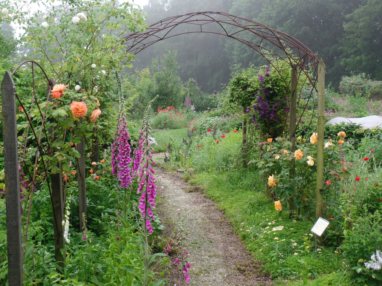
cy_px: 143
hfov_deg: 36.8
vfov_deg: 28.0
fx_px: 574
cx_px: 191
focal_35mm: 52
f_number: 3.4
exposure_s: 1/30
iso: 100
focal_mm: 9.2
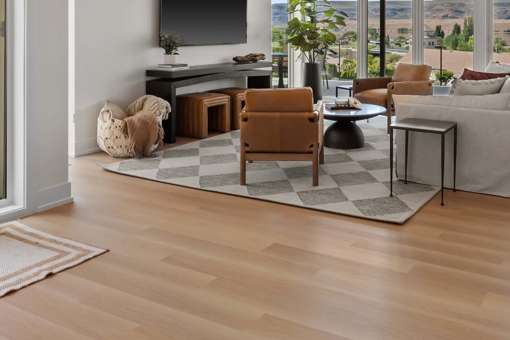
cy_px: 17
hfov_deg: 49.4
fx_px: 553
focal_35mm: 39
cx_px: 290
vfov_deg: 32.1
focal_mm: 16
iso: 200
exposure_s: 1/160
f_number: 8
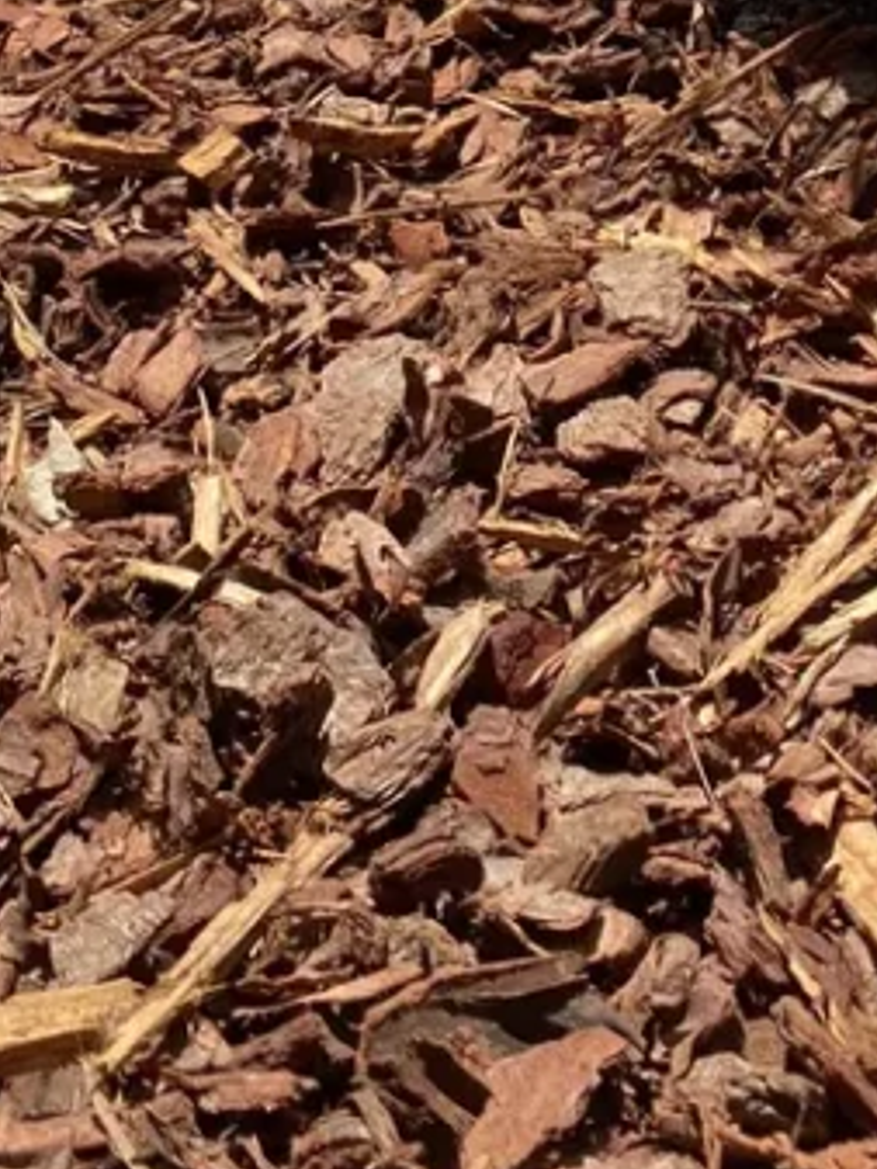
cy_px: -534
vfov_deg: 21.2
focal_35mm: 79
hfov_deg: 17.9
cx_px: 1019
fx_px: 2667
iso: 32
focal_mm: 4.25
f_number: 1.8
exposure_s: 1/1272
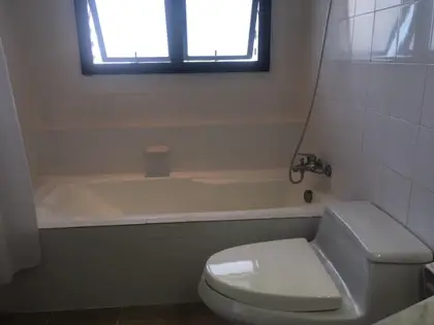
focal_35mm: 29
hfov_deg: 61.7
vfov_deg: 48.2
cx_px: 217
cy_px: 162
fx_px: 364
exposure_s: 1/33
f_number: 2.2
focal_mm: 4.15
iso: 25
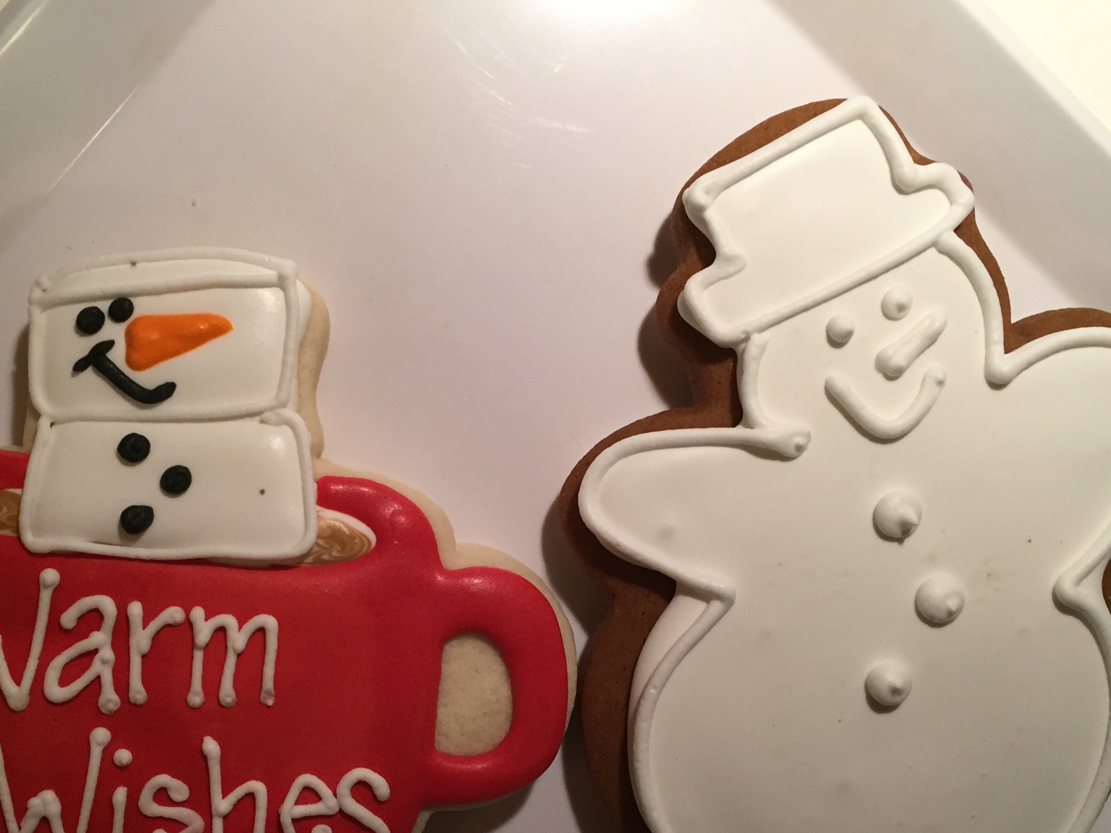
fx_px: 1284
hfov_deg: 46.7
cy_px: 573
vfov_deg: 35.5
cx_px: 485
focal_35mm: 40
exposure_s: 1/30
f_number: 2.2
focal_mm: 4.15
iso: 50
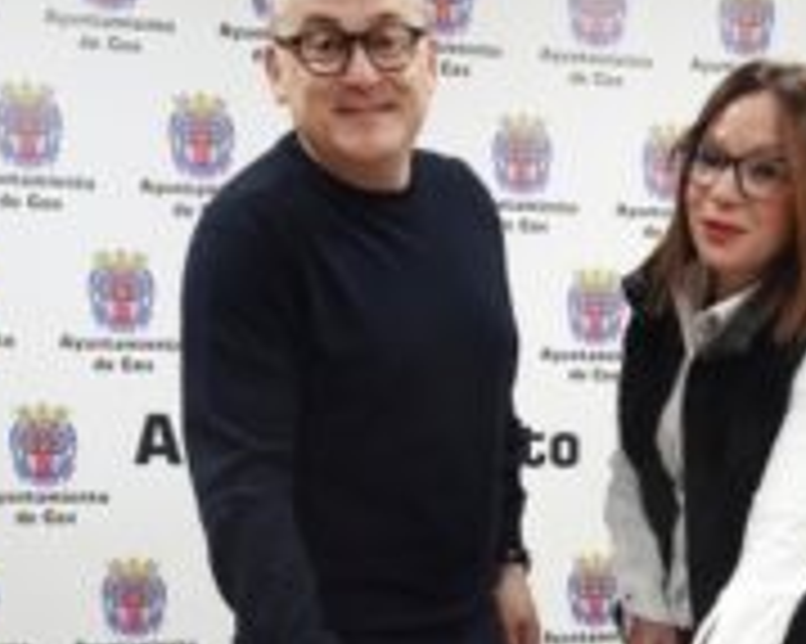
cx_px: 590
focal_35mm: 55
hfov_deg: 33.6
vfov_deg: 26.6
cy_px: 583
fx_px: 1311
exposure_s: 1/30
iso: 250
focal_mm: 4.25
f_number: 3.5
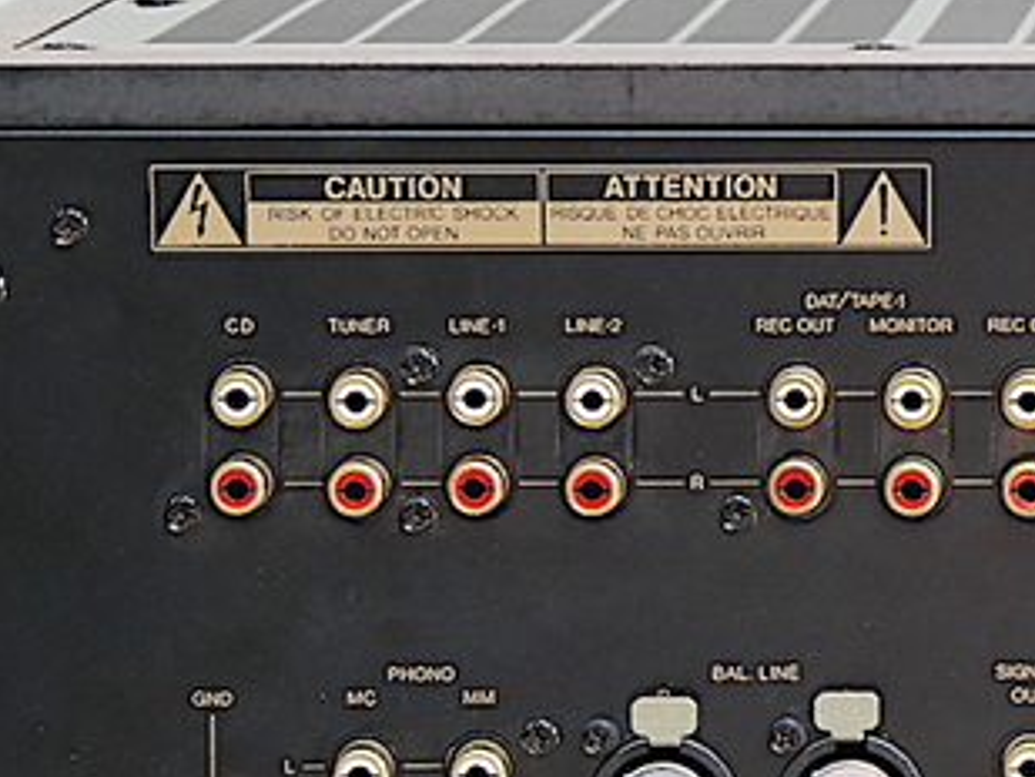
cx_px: 1276
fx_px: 9093
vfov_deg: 4.9
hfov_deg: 6.5
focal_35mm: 304
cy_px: 435
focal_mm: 17.5
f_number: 5
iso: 200
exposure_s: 1/13
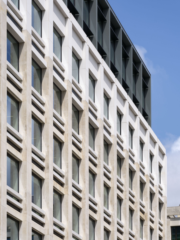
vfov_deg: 14.9
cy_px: 120
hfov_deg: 11.2
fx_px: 915
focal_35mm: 132
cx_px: 90
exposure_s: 1/80
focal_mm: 167.5
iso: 80
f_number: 14
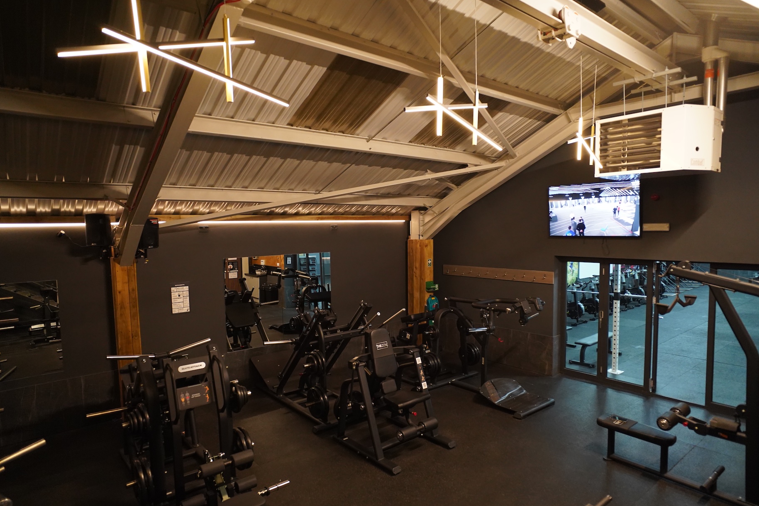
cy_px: 262
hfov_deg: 81.2
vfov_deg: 59.5
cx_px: 379
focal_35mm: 21
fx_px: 443
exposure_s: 1/125
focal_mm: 20
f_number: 2.8
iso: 4000
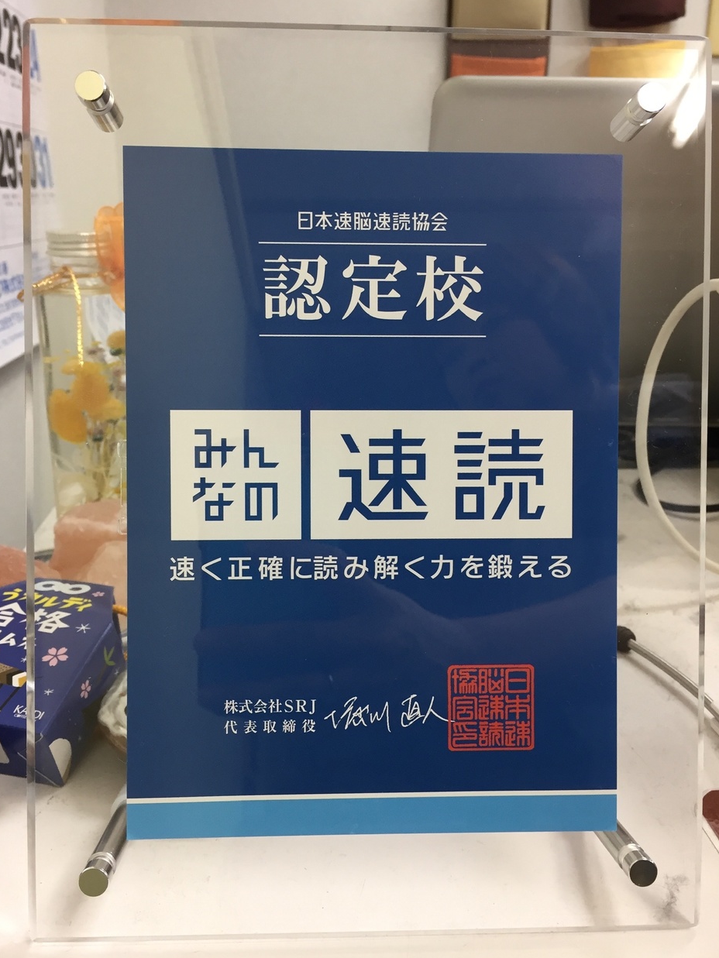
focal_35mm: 30
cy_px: 482
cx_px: 352
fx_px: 831
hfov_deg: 46.8
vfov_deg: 60.0
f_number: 2.2
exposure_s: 1/30
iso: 64
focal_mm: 4.15
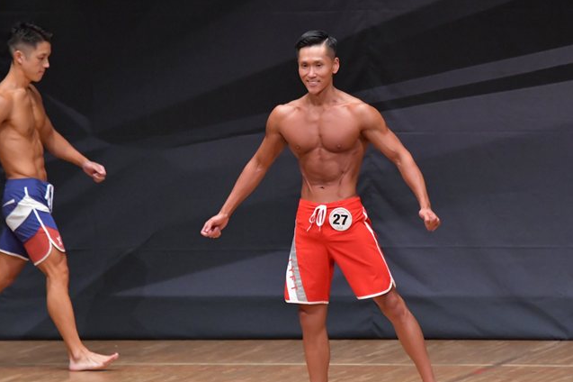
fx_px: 5520
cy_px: 217
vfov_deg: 4.0
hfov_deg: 5.9
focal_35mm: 347
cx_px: 326
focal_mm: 190
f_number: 5.6
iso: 6400
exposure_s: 1/400
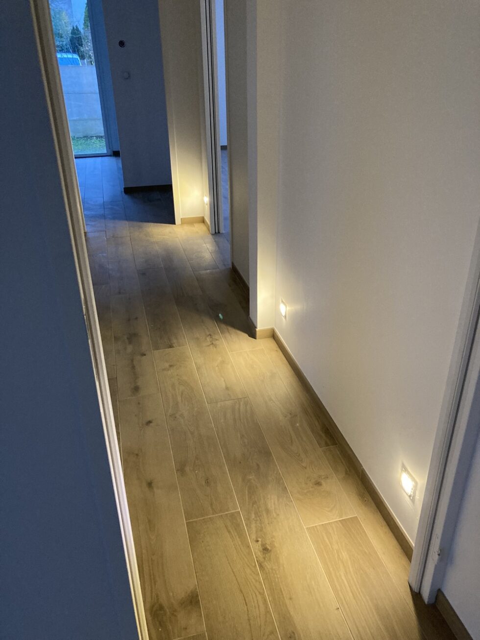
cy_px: 320
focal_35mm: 28
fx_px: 518
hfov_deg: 49.8
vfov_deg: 63.4
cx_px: 240
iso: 320
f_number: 1.8
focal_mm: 3.99
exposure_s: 1/33
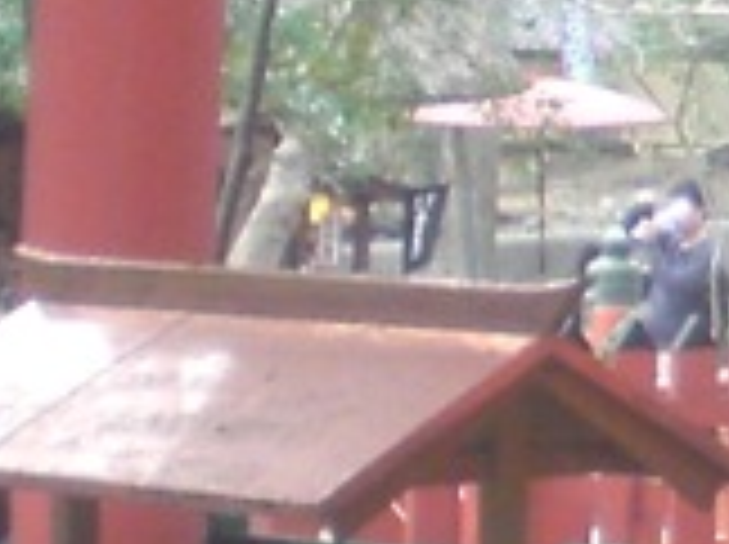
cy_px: 54
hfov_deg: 7.6
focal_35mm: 235
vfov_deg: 6.3
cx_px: 2012
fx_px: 4942
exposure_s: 1/80
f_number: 3.1
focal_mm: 6.3
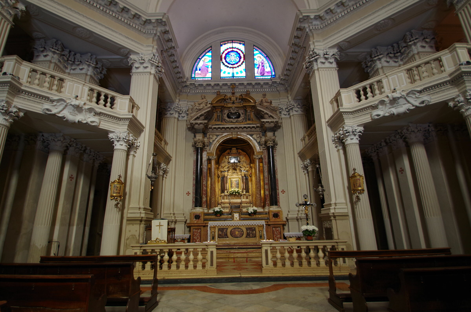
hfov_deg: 90.1
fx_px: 235
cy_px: 156
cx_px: 236
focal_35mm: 18
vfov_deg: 67.2
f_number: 4
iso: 400
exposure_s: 1/30
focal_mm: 11.88
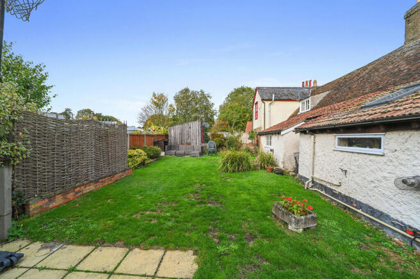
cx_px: 210
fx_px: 163
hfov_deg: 104.3
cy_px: 140
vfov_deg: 81.1
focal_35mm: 14
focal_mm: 14
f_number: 8
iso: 500
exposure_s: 1/400
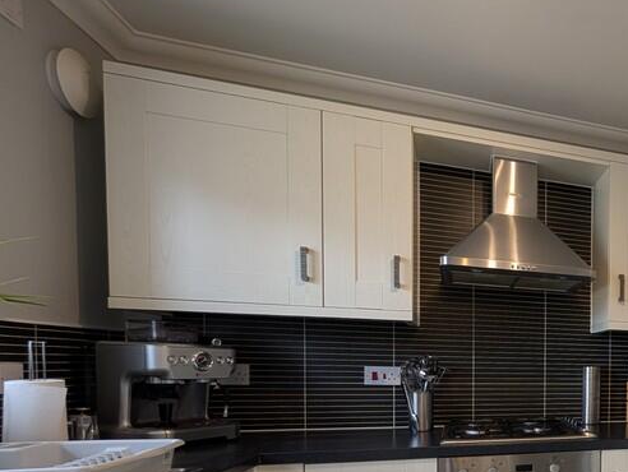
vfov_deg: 51.5
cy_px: 378
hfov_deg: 52.1
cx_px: 652
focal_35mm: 25
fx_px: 454
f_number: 1.7
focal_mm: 2.02
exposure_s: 1/48.5
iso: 55
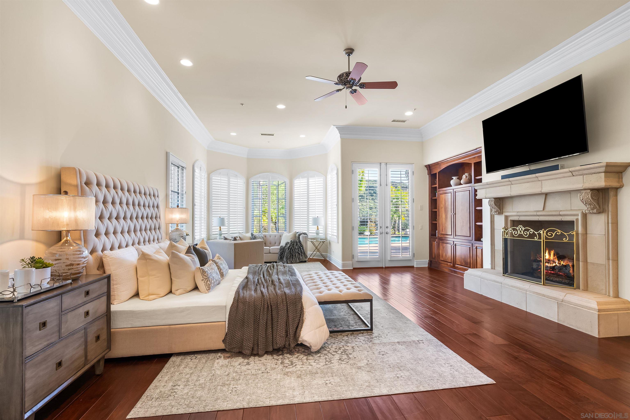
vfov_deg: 73.8
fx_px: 280
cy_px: 210
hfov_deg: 96.7
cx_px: 315
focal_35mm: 16
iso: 640
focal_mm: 16
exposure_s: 1/3
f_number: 11
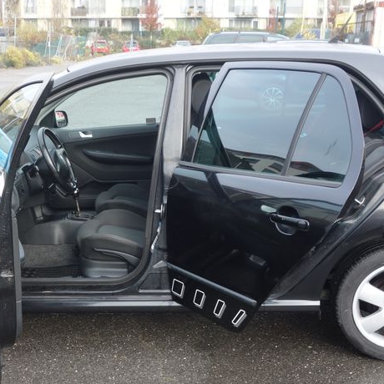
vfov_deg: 32.1
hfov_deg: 31.9
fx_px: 665
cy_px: 222
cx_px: 126
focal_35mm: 53
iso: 125
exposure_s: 1/100
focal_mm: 10.4
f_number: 4
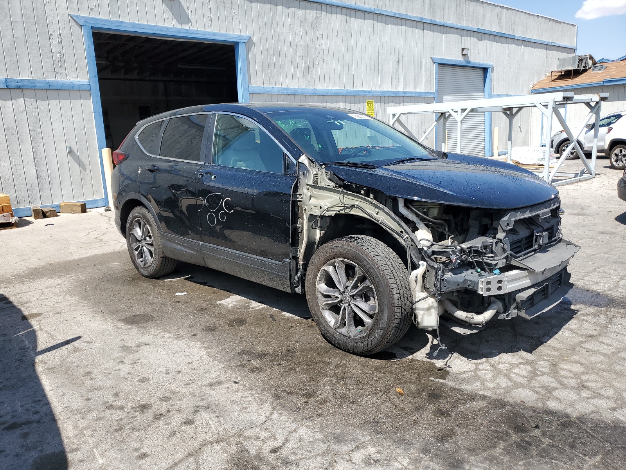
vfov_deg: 53.1
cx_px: 313
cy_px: 235
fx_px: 470
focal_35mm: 26
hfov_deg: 67.3
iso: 50
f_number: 1.5
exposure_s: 1/2000
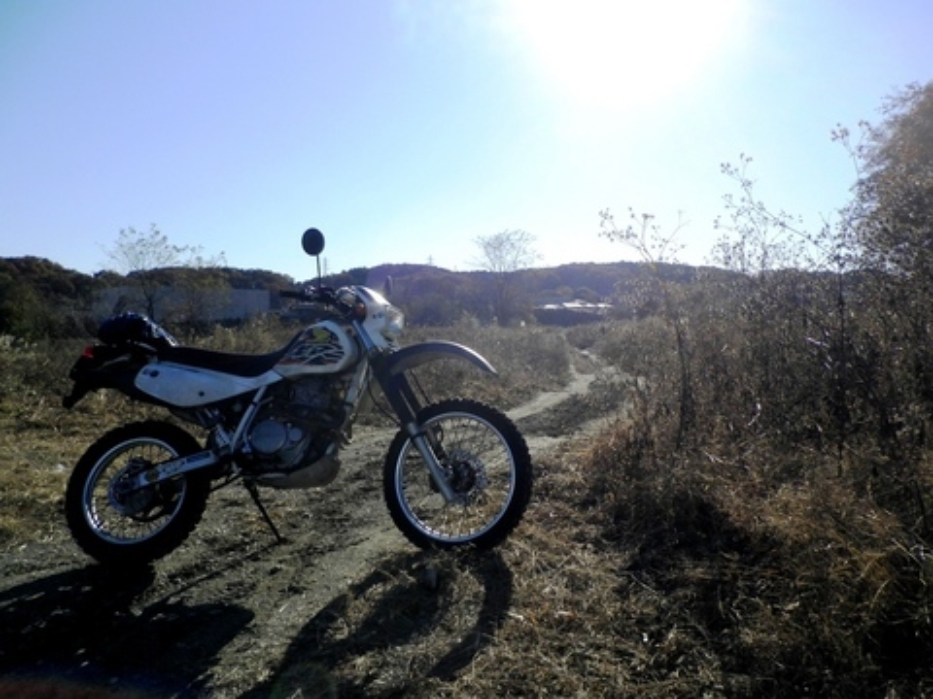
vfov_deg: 51.4
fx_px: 728
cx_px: 466
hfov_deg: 65.3
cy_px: 350
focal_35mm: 27
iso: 64
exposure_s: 1/250
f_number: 8
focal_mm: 4.9
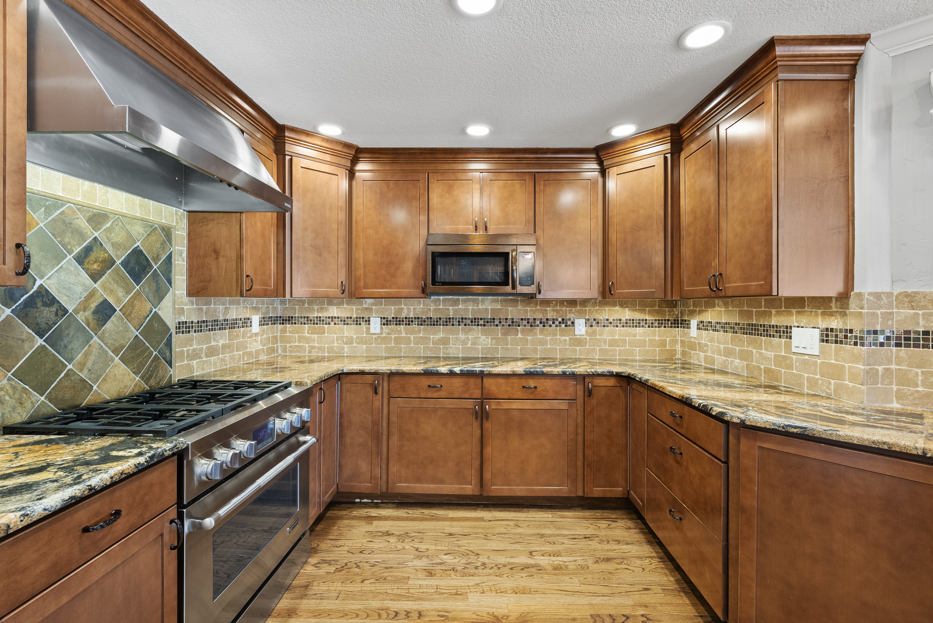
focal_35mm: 16
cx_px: 466
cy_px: 312
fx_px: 415
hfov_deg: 96.7
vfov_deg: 73.8
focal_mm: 16
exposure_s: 1/2.5
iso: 640
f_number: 8
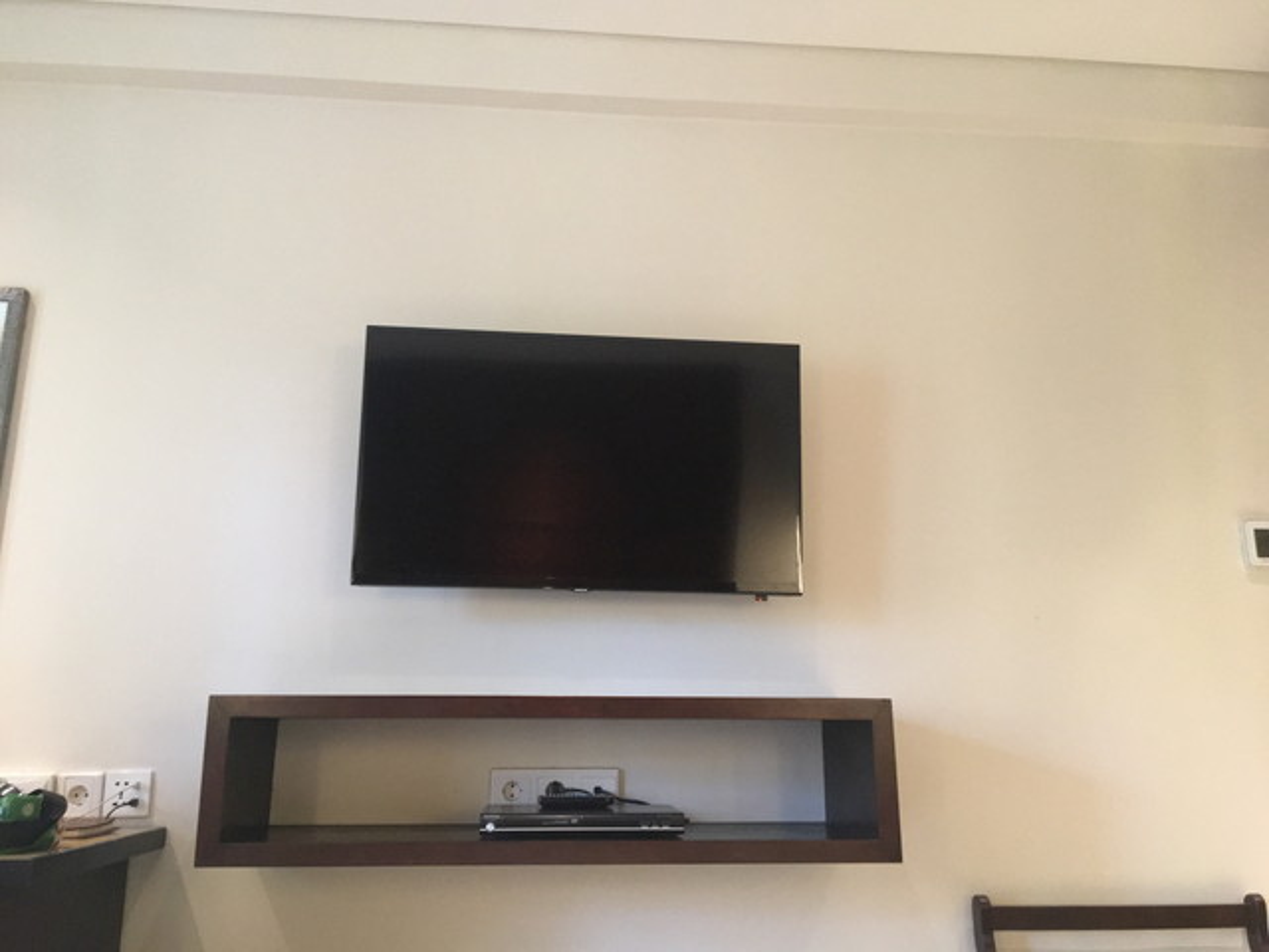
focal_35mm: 29
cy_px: 476
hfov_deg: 61.7
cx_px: 634
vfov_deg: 48.2
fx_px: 1063
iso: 200
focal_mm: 4.15
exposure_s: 1/17
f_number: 2.2
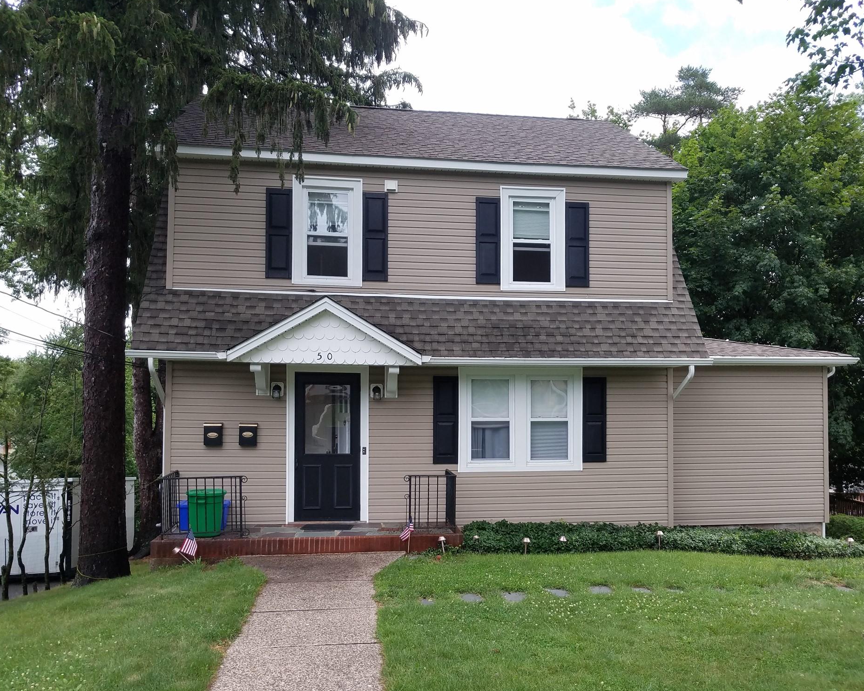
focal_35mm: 28
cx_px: 466
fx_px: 716
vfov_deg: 51.5
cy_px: 353
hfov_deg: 62.1
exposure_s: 1/768
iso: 50
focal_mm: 4.2
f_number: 1.7
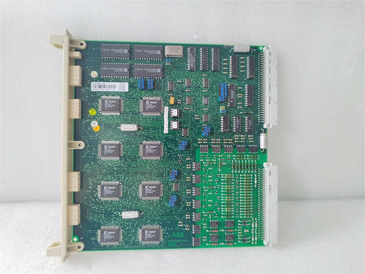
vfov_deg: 53.1
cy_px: 137
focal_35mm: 26
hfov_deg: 67.3
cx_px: 182
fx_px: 274
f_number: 1.8
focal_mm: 4.75
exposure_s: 1/60
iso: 109
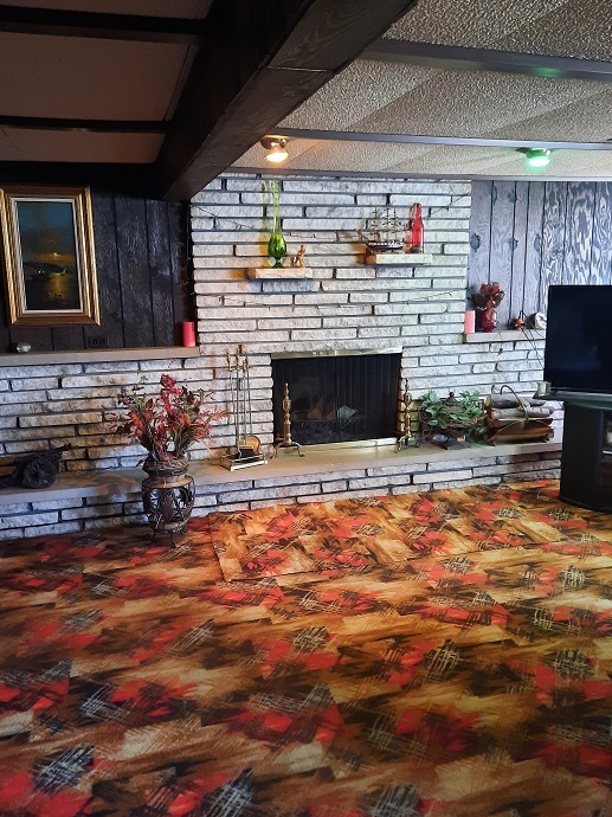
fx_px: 684
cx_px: 326
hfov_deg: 48.2
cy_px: 392
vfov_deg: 61.7
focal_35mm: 29
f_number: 2
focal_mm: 4.6
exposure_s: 1/24
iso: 500
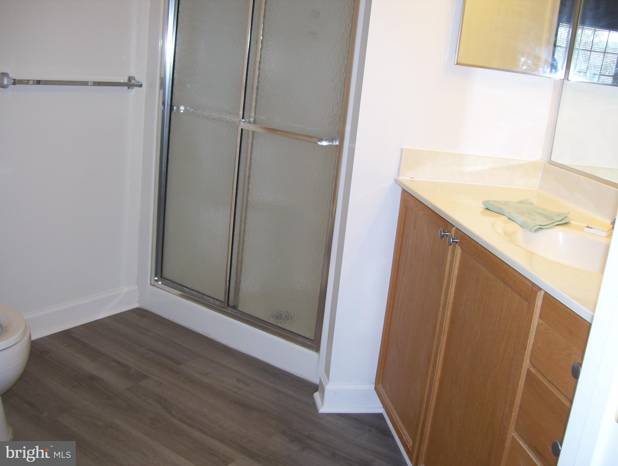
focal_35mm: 36
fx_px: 644
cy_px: 233
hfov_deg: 51.3
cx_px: 309
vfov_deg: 39.7
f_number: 2.7
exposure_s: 1/60
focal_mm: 6
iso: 80
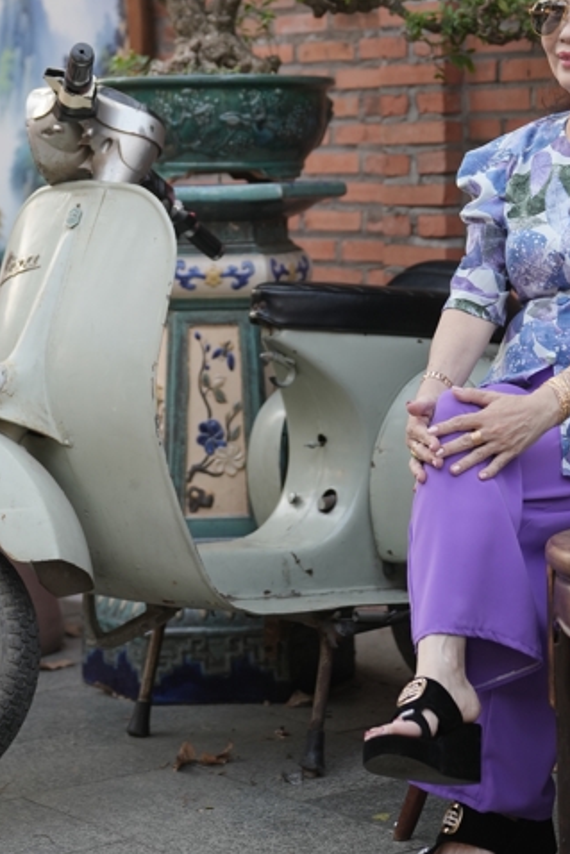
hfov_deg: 13.2
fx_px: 2468
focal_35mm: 104
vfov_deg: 19.4
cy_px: 151
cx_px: 293
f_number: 2.5
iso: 320
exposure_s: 1/500
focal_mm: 51
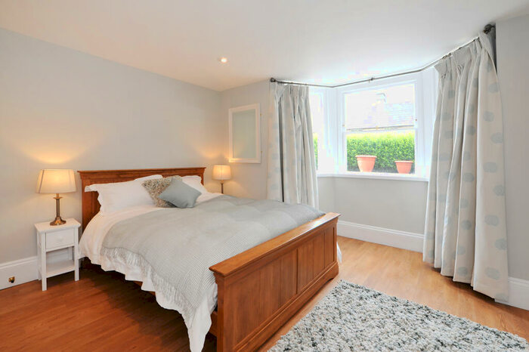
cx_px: 264
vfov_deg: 81.2
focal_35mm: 14
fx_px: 206
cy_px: 176
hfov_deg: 104.3
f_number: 9
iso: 320
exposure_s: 1/13
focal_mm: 14
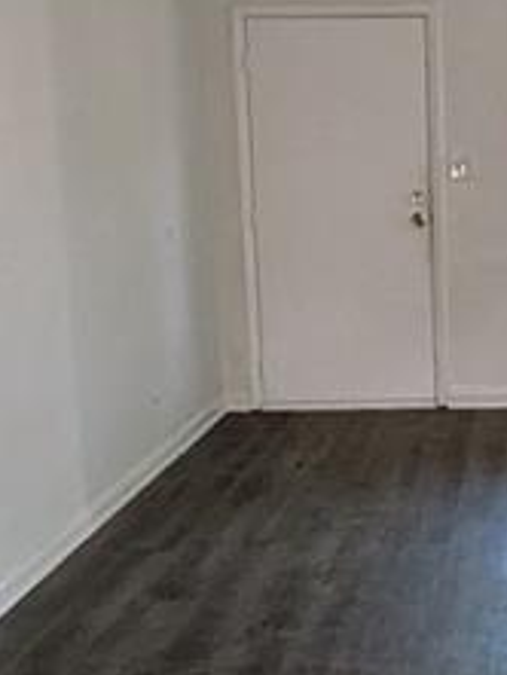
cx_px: 588
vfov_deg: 25.6
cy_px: 385
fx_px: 1483
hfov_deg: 18.5
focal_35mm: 76
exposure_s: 1/24
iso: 117
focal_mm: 1.83
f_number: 2.2
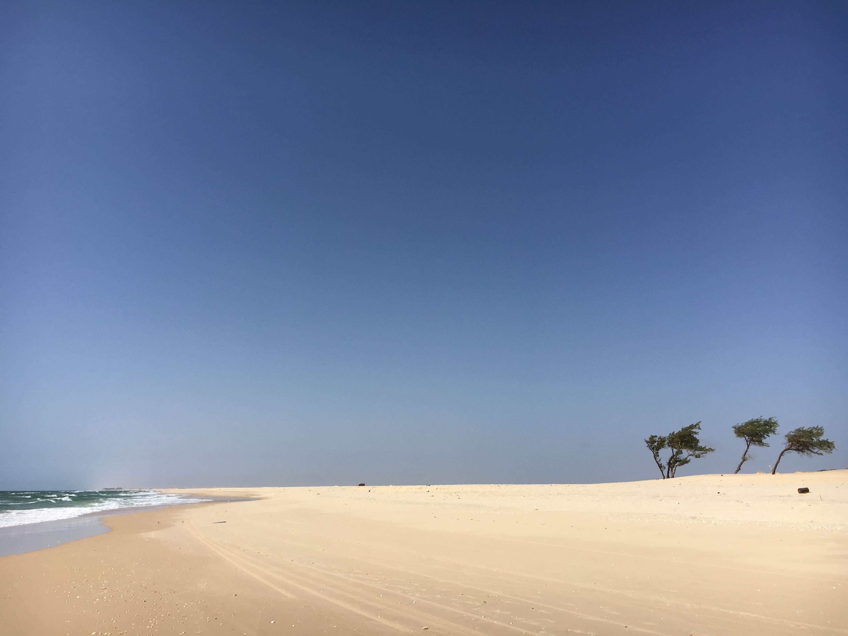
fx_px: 710
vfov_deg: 48.2
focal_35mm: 29
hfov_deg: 61.7
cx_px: 424
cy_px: 318
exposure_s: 1/3663
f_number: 2.2
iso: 25
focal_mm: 4.15
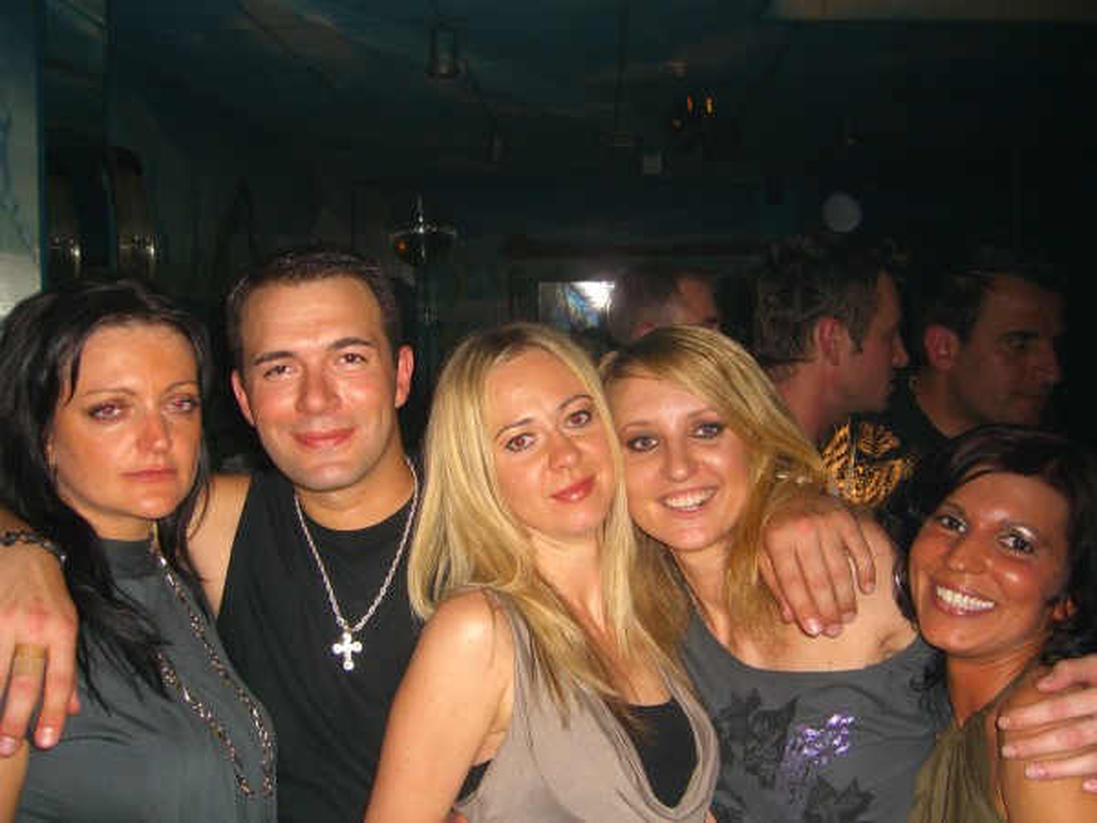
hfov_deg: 49.0
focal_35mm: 38
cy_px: 412
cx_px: 548
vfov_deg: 37.7
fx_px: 1204
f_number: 2.8
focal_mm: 7.9
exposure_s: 1/60
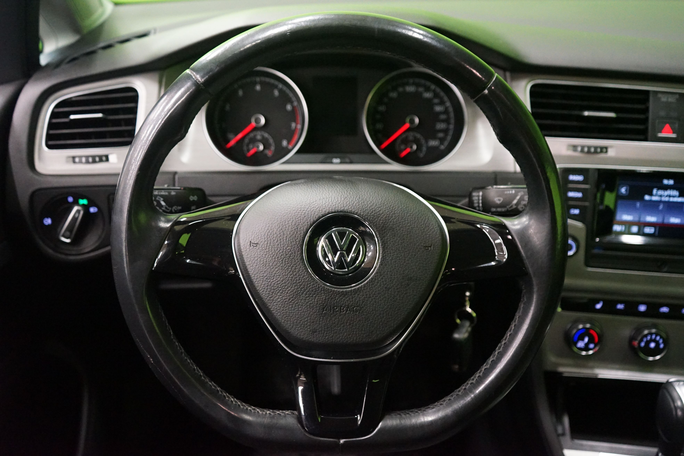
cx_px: 342
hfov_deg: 57.2
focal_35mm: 33
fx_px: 627
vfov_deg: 40.0
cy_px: 228
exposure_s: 1/25
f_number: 4
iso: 6400
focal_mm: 33
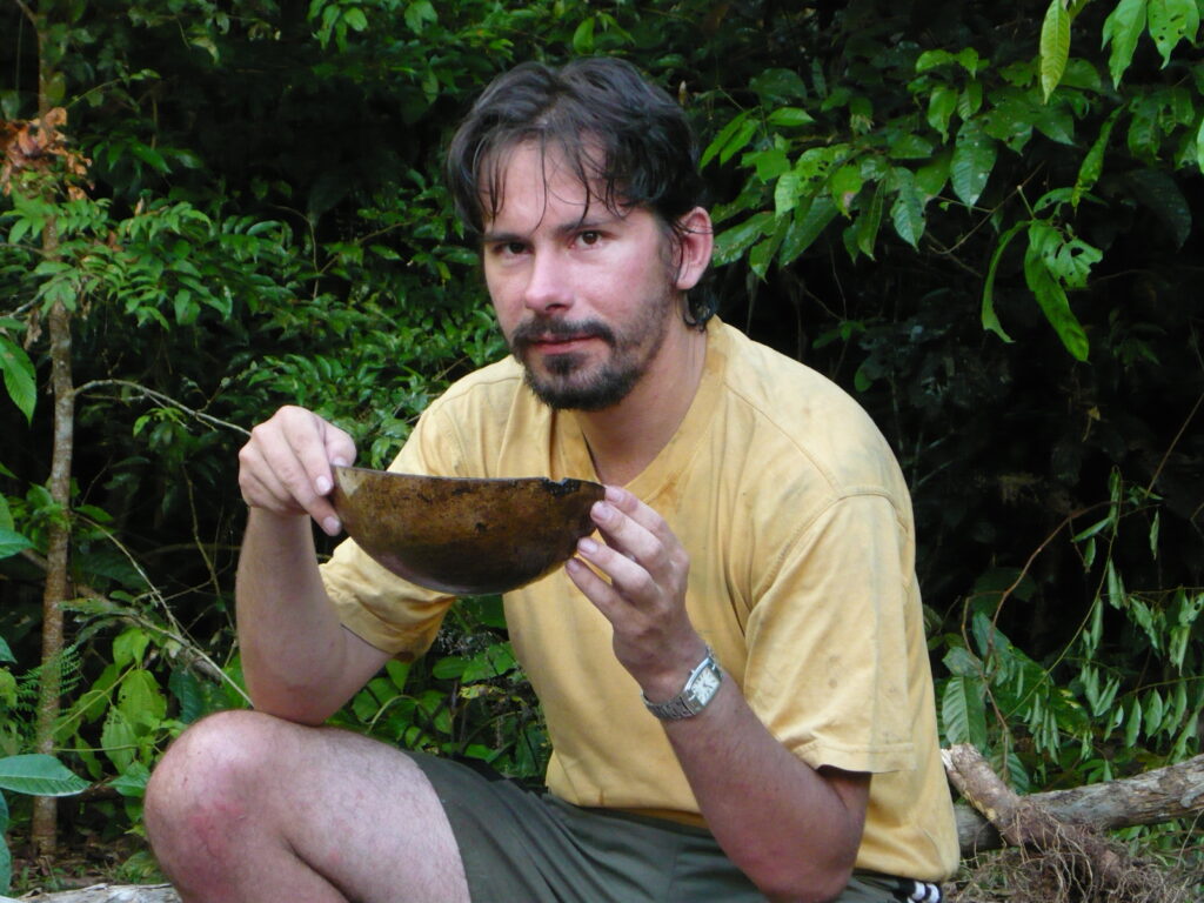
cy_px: 452
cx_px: 602
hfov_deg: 19.6
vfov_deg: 14.8
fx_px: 3478
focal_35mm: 100
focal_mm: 16.5
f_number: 5.1
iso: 400
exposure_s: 1/80
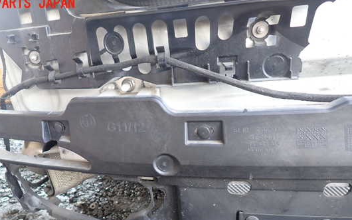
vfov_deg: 41.3
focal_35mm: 30
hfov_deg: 62.7
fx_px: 288
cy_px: 145
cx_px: 153
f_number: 2
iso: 200
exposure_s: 1/50
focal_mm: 4.5
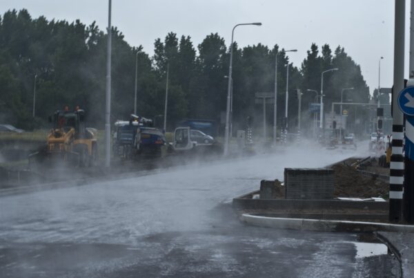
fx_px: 1209
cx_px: 207
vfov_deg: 13.1
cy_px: 139
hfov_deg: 19.4
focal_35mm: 105
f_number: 32
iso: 100
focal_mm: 70
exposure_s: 1/15
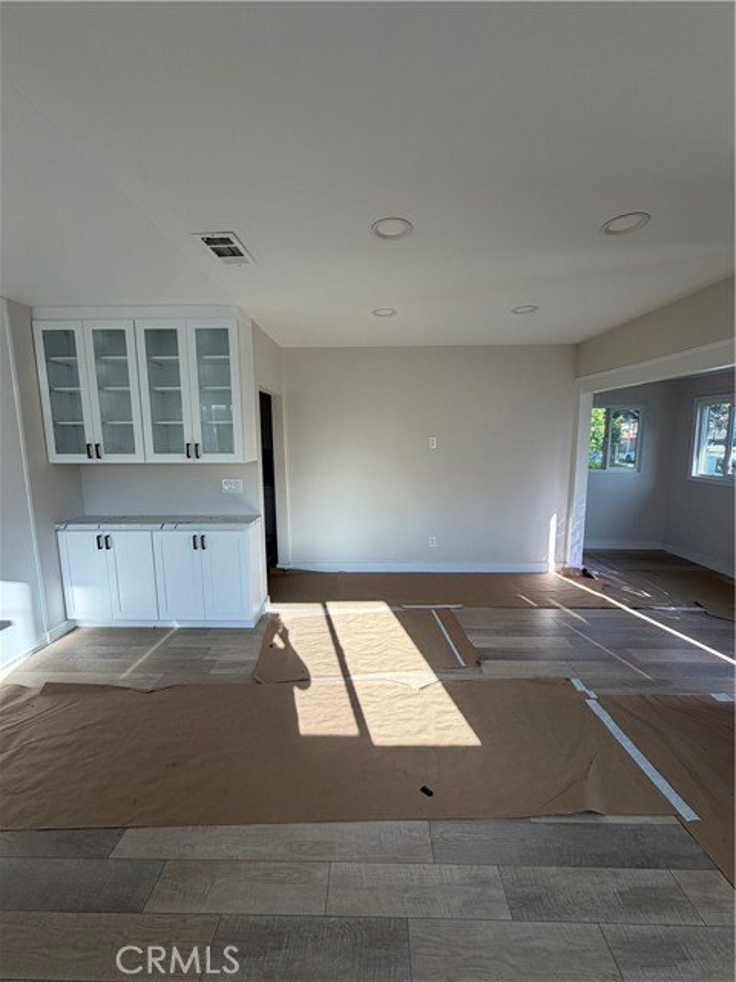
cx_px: 368
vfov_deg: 102.1
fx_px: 397
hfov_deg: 85.7
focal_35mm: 14
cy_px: 491
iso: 40
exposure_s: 1/147
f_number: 2.2
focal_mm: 2.22
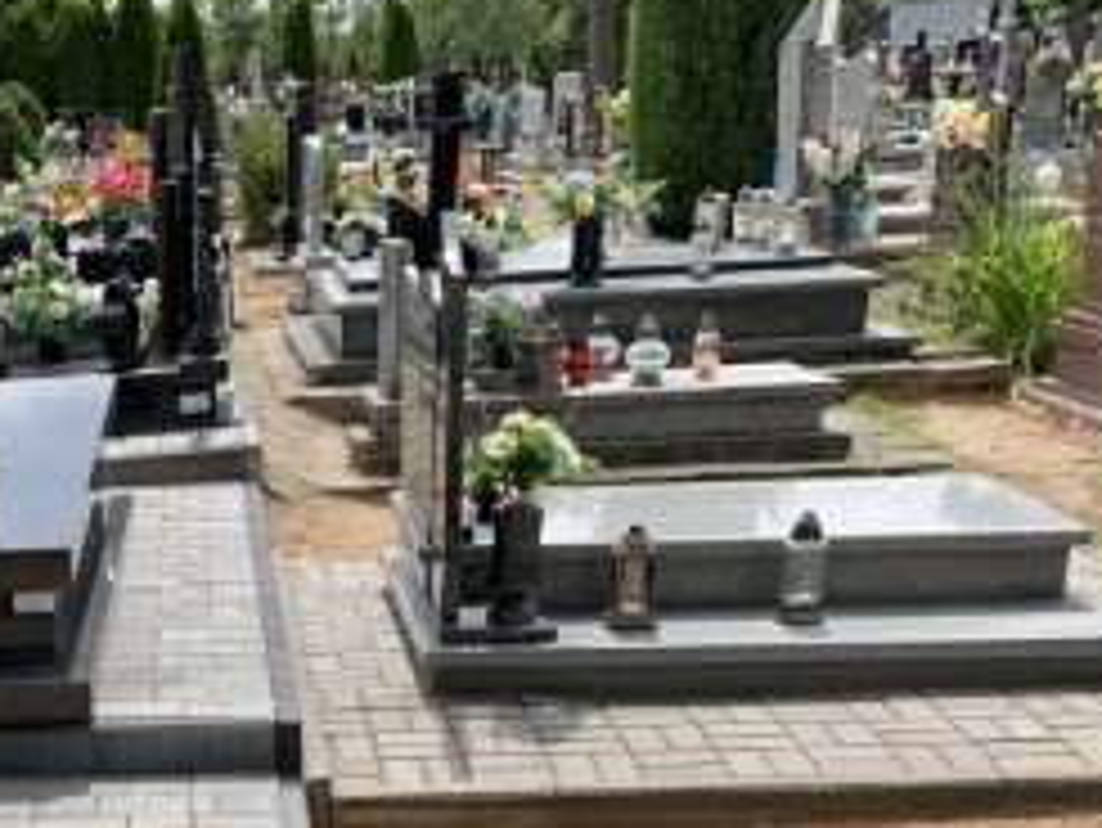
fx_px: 2166
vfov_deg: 20.3
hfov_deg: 26.2
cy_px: 976
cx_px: -126
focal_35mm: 68
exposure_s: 1/1350
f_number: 1.8
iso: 25
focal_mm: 4.25
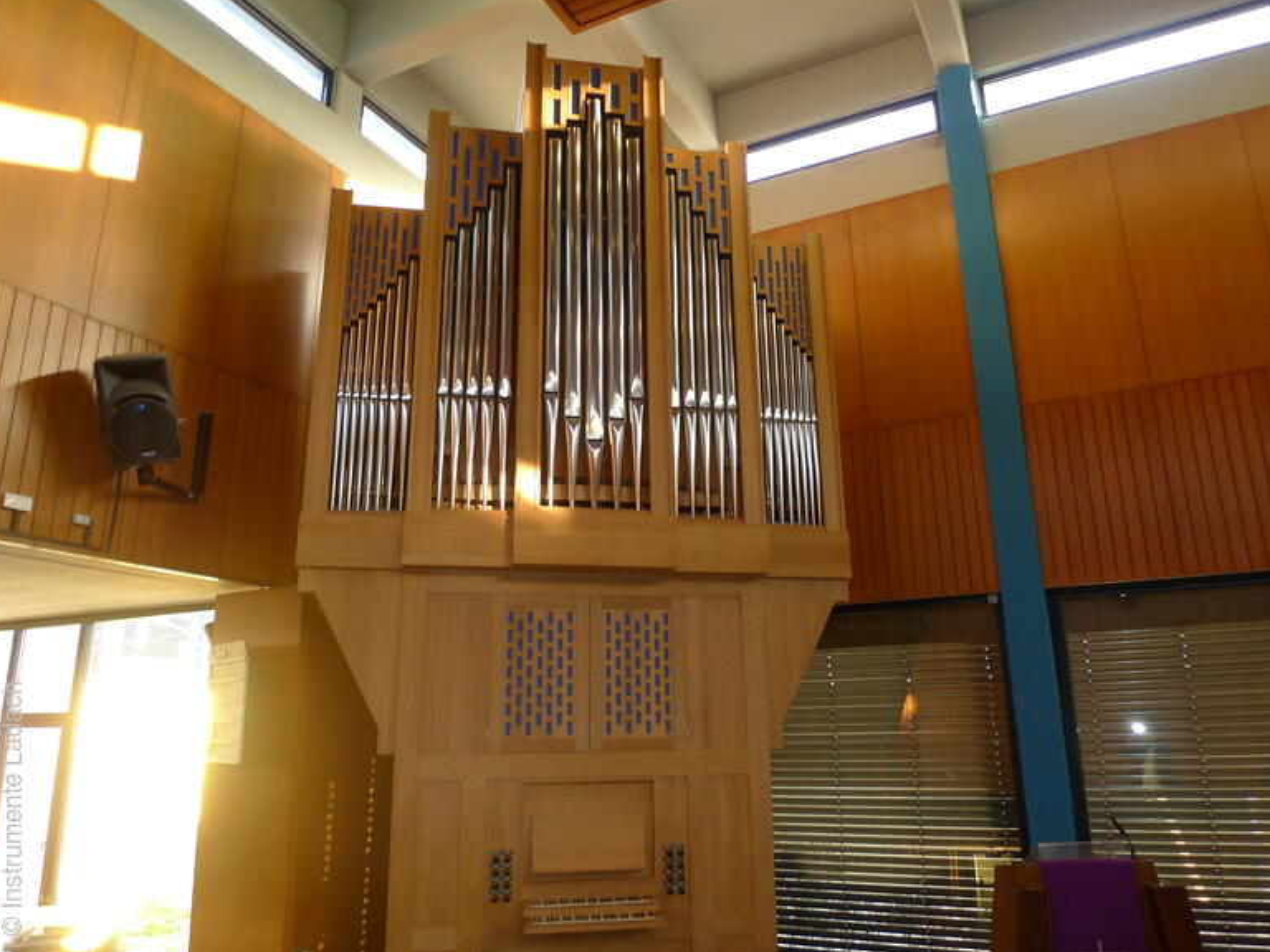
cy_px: 464
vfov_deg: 54.9
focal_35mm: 25
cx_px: 642
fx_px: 917
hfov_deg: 69.4
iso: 100
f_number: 2
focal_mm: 5.1
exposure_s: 1/25
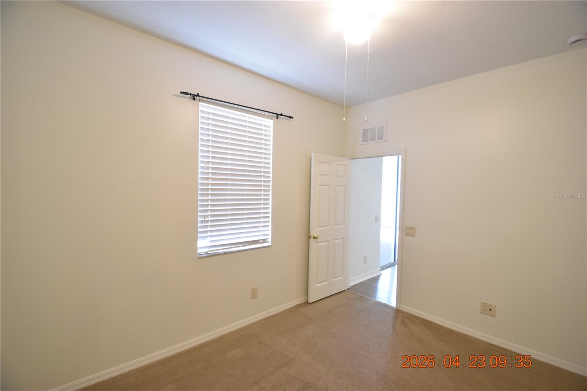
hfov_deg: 100.4
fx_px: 245
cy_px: 196
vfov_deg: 77.3
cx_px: 294
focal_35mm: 15
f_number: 3.5
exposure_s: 1/20
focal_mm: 10
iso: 800
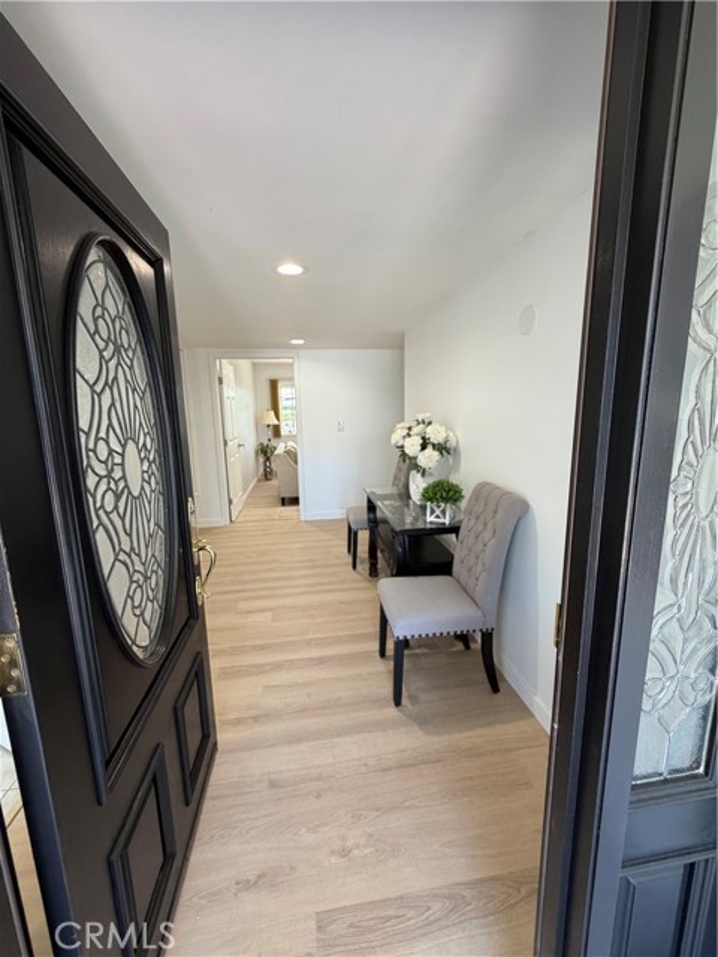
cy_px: 478
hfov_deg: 85.7
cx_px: 359
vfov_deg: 102.1
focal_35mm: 14
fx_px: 387
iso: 250
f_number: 2.2
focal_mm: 2.22
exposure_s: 1/120
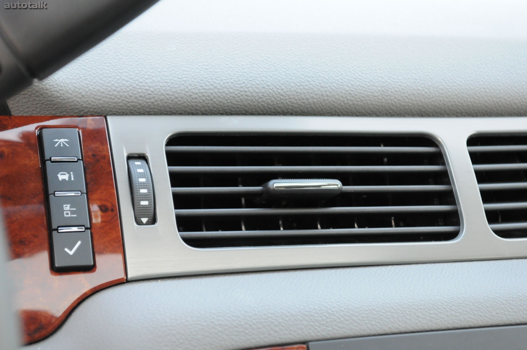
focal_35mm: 82
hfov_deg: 24.6
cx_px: 264
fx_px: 1206
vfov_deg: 16.5
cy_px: 175
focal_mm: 55
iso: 2000
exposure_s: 1/160
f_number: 6.3
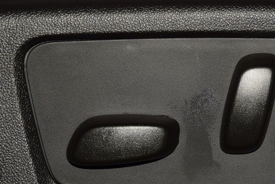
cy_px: 98
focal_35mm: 208
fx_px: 1589
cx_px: 256
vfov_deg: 6.6
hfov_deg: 9.8
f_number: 8
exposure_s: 1/125
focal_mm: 70
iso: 100
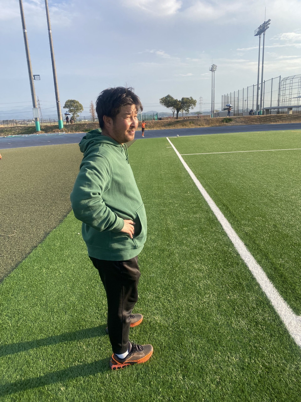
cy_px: 201
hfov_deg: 53.1
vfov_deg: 67.3
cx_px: 150
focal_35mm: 26
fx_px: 301
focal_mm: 4.25
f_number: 1.8
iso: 32
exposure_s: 1/1429
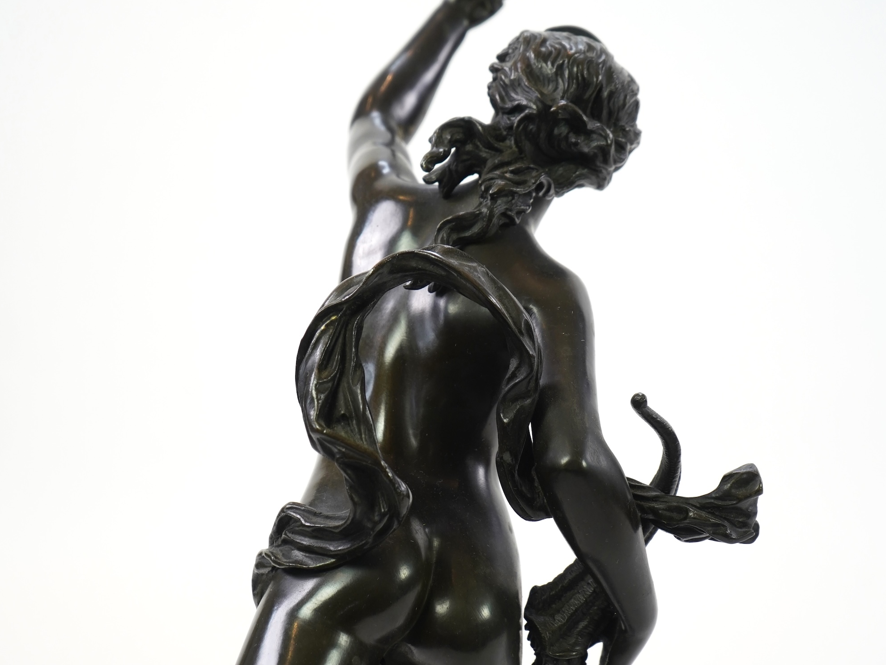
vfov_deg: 14.5
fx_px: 2611
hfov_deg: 19.3
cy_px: 369
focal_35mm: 102
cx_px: 439
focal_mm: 70
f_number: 5.6
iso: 640
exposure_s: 1/80
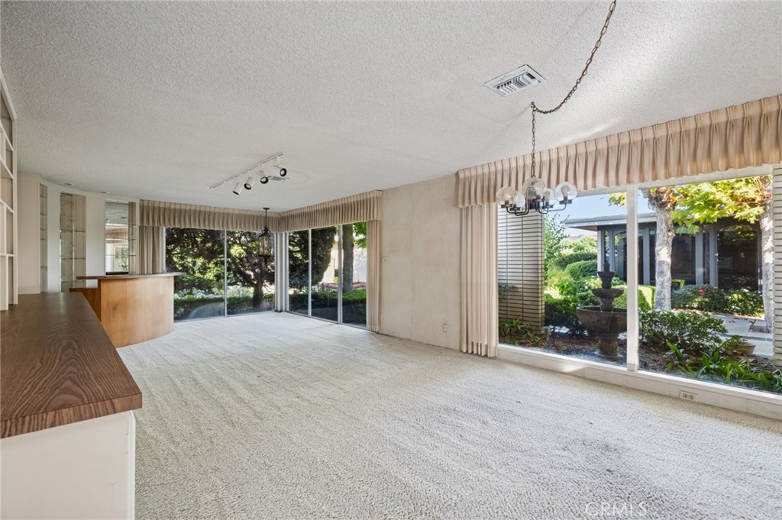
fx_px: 347
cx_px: 391
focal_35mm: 16
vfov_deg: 73.7
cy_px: 260
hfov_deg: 96.8
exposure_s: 1/8
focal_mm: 16
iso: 320
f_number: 8
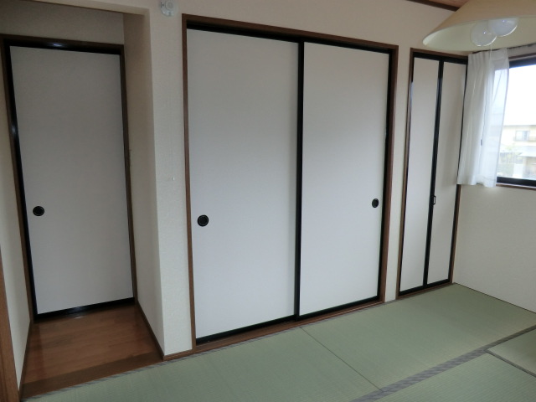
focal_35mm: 24
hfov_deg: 71.6
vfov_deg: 56.8
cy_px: 201
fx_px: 372
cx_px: 268
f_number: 3.2
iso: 80
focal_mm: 4.3
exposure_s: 1/80
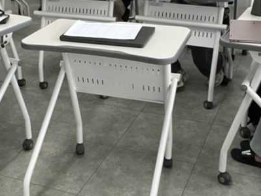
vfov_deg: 24.7
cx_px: 114
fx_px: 445
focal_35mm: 59
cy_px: 71
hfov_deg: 32.7
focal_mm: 2.71
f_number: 2.2
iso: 100
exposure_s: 1/70
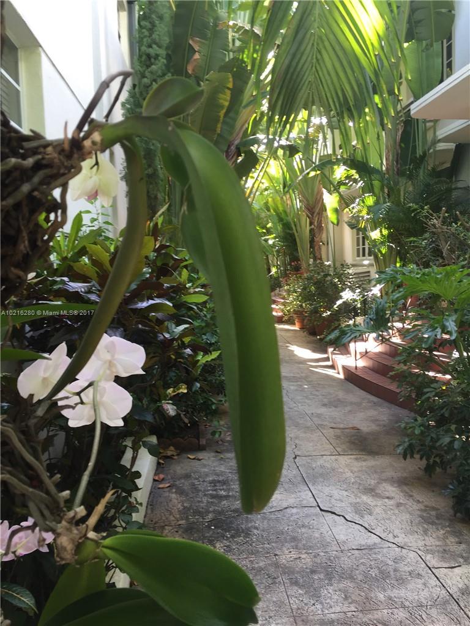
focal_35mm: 29
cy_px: 313
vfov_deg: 61.7
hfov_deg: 48.2
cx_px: 235
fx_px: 525
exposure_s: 1/60
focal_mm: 4.15
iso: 40
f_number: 2.2
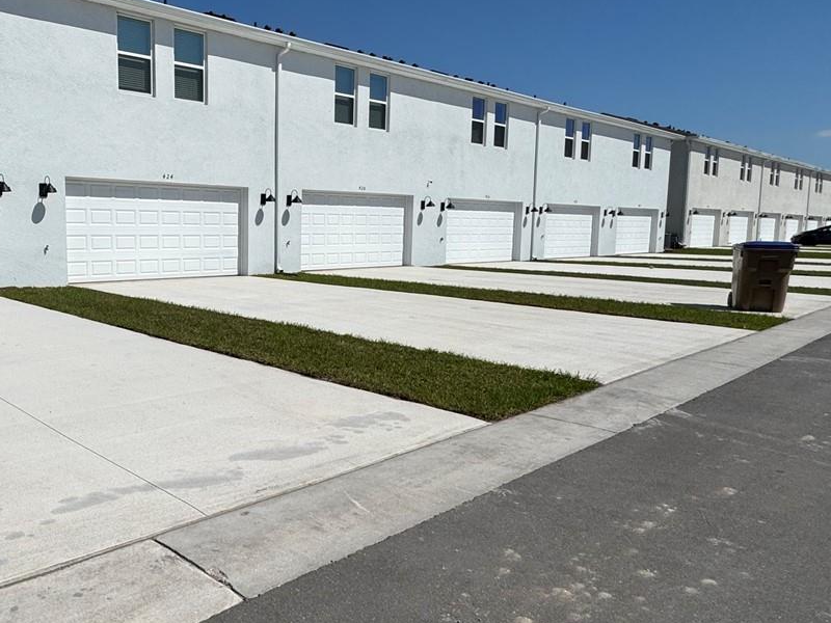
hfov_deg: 59.2
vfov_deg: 49.7
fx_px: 672
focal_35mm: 28
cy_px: 312
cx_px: 183
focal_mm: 2.22
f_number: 2.2
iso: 32
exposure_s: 1/5263
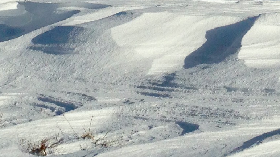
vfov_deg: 7.8
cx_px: 160
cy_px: -89
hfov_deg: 14.1
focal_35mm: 152
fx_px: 1128
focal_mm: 4.12
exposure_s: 1/6024
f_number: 2.4
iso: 50
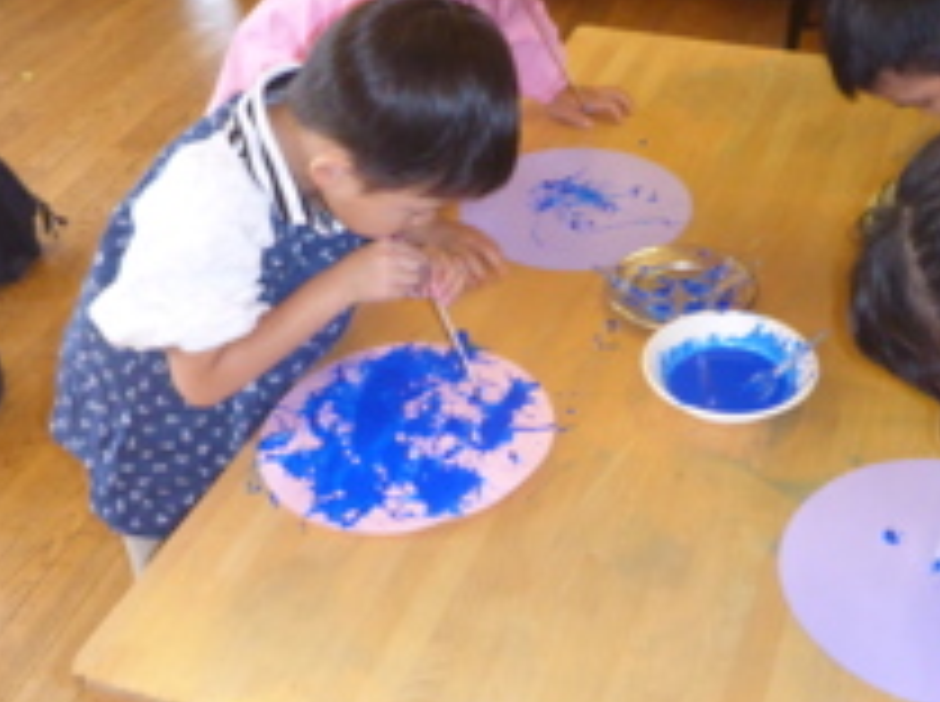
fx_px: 1274
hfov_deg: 40.1
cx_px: 616
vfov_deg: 30.8
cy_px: 346
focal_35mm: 47
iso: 640
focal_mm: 4.9
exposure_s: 1/60
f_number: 3.3
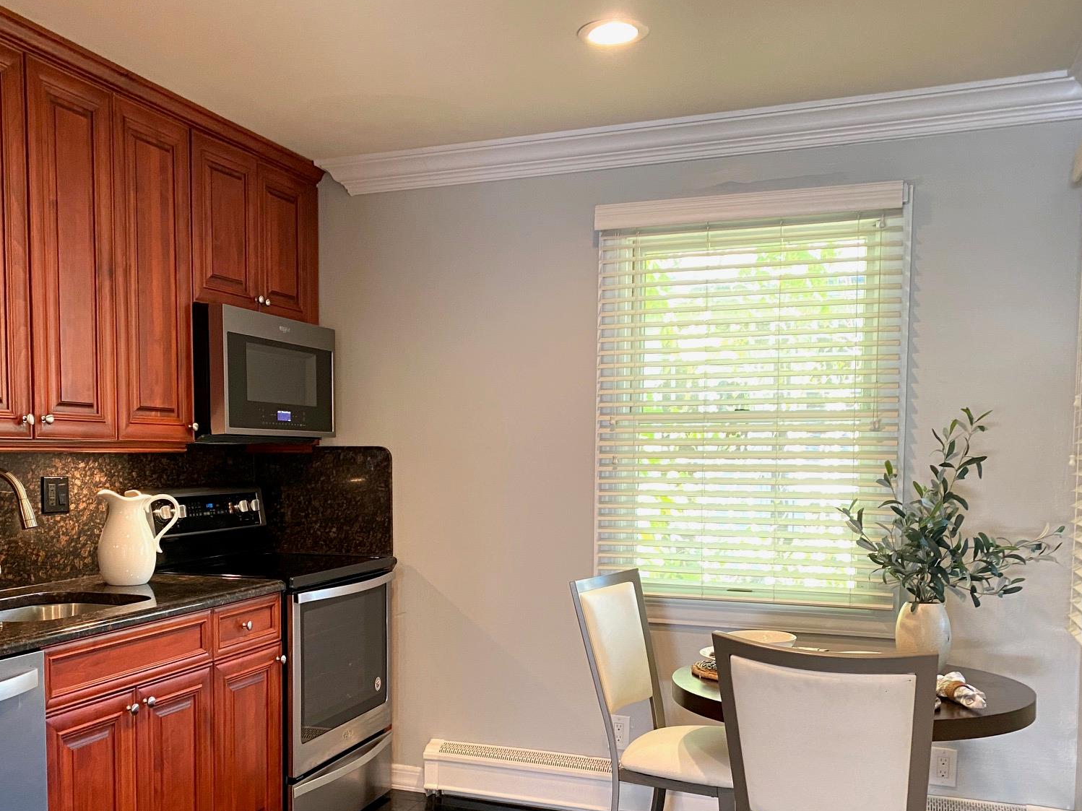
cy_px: 541
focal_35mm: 35
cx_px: 439
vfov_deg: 40.2
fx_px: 1094
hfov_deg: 52.3
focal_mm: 4.25
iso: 200
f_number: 1.8
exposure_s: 1/60
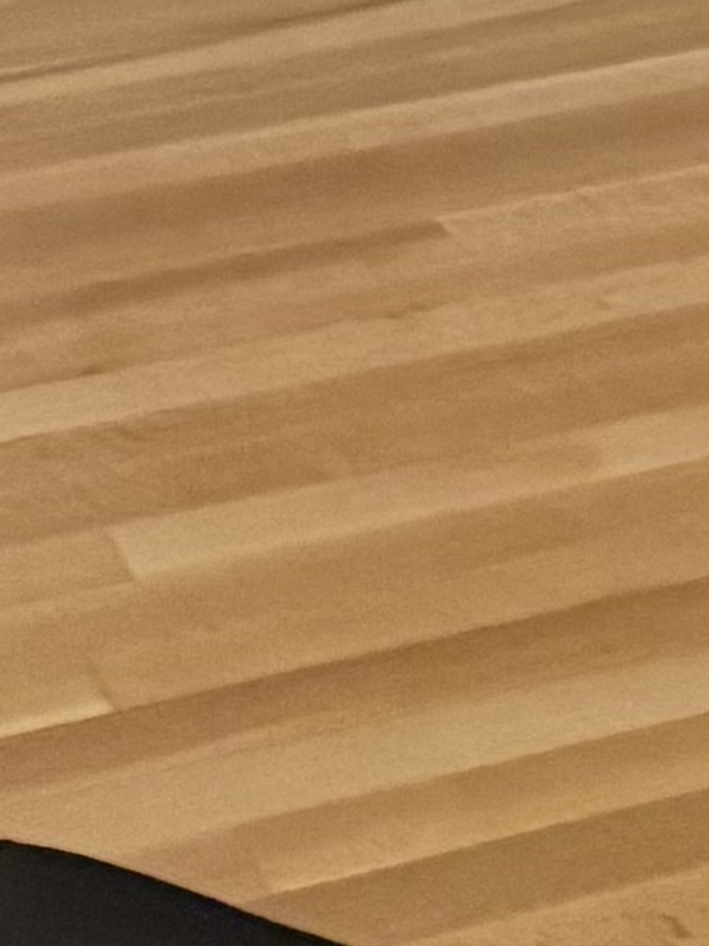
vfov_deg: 7.5
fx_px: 5491
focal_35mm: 201
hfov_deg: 6.5
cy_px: -2642
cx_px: 2333
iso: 500
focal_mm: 5.96
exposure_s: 1/25
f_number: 1.6
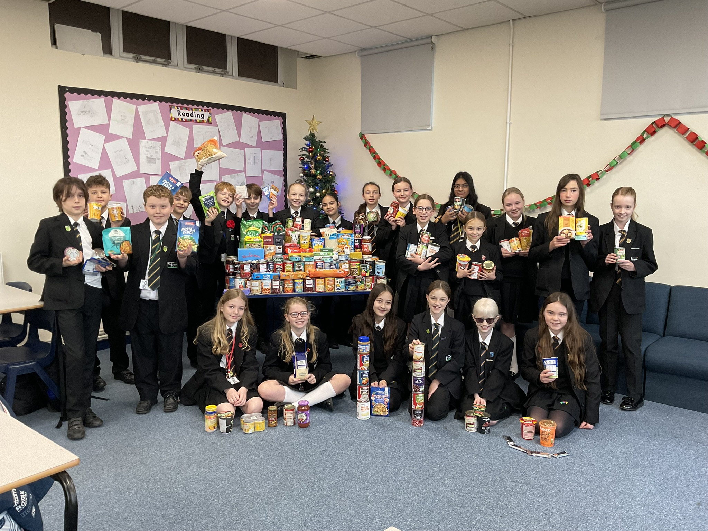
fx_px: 593
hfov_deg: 61.7
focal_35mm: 29
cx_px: 354
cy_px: 266
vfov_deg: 48.2
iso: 125
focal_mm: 3
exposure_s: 1/50
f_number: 1.8
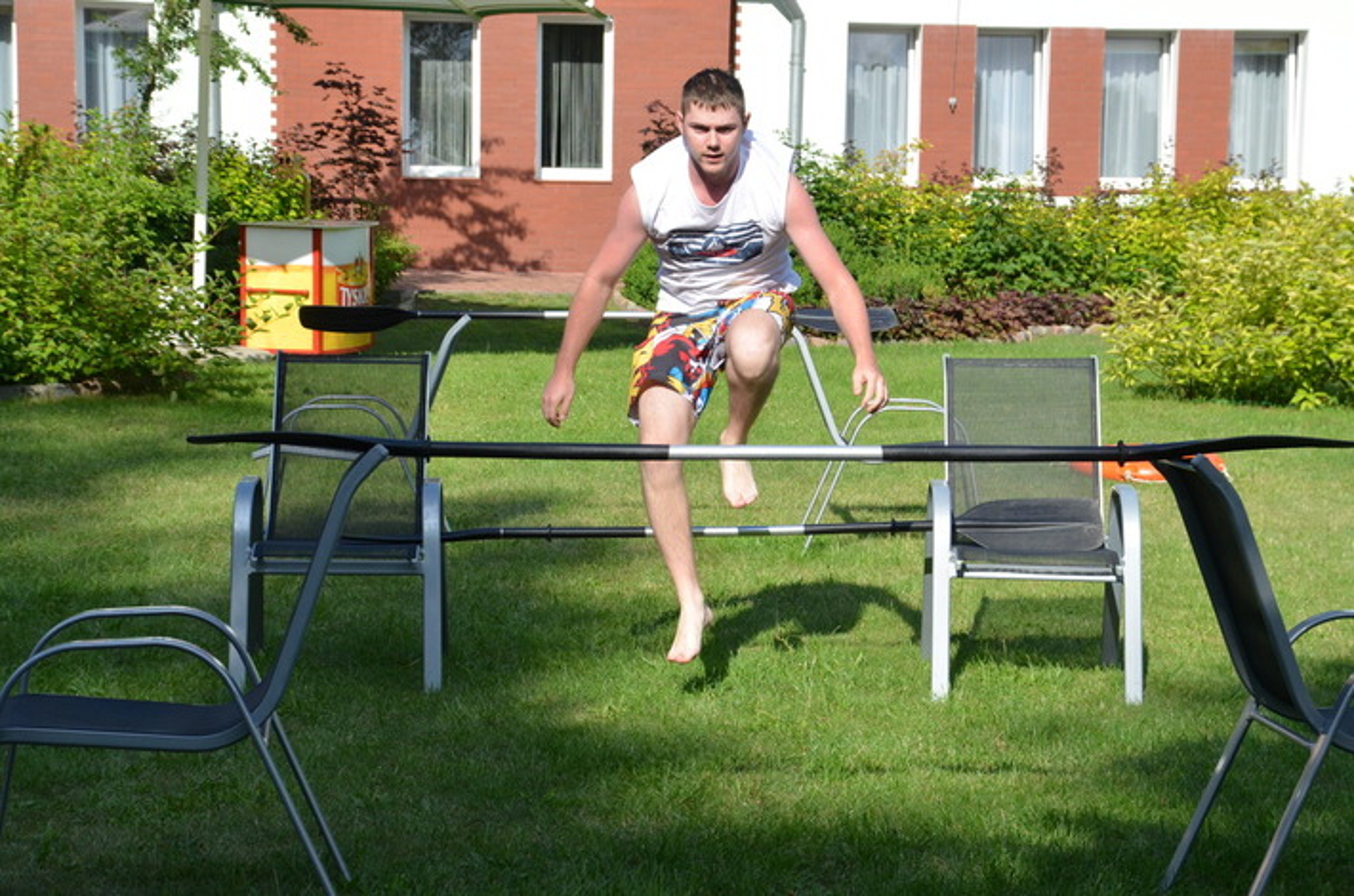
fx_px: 3265
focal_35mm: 87
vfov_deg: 15.6
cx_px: 677
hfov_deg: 23.4
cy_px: 448
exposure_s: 1/1250
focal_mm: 58
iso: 800
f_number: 9
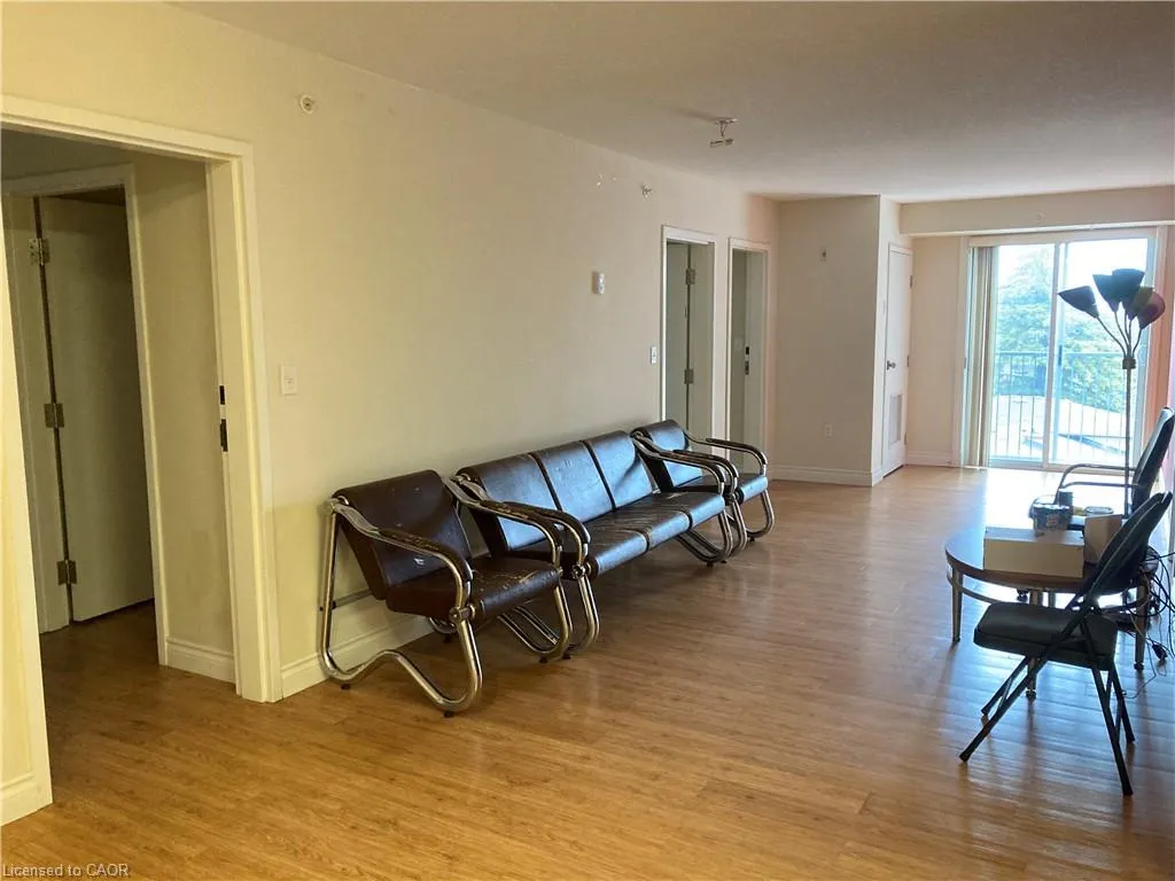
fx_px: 950
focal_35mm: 28
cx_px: 588
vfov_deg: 49.7
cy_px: 440
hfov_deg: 63.4
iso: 320
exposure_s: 1/30
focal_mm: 3.99
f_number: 1.8
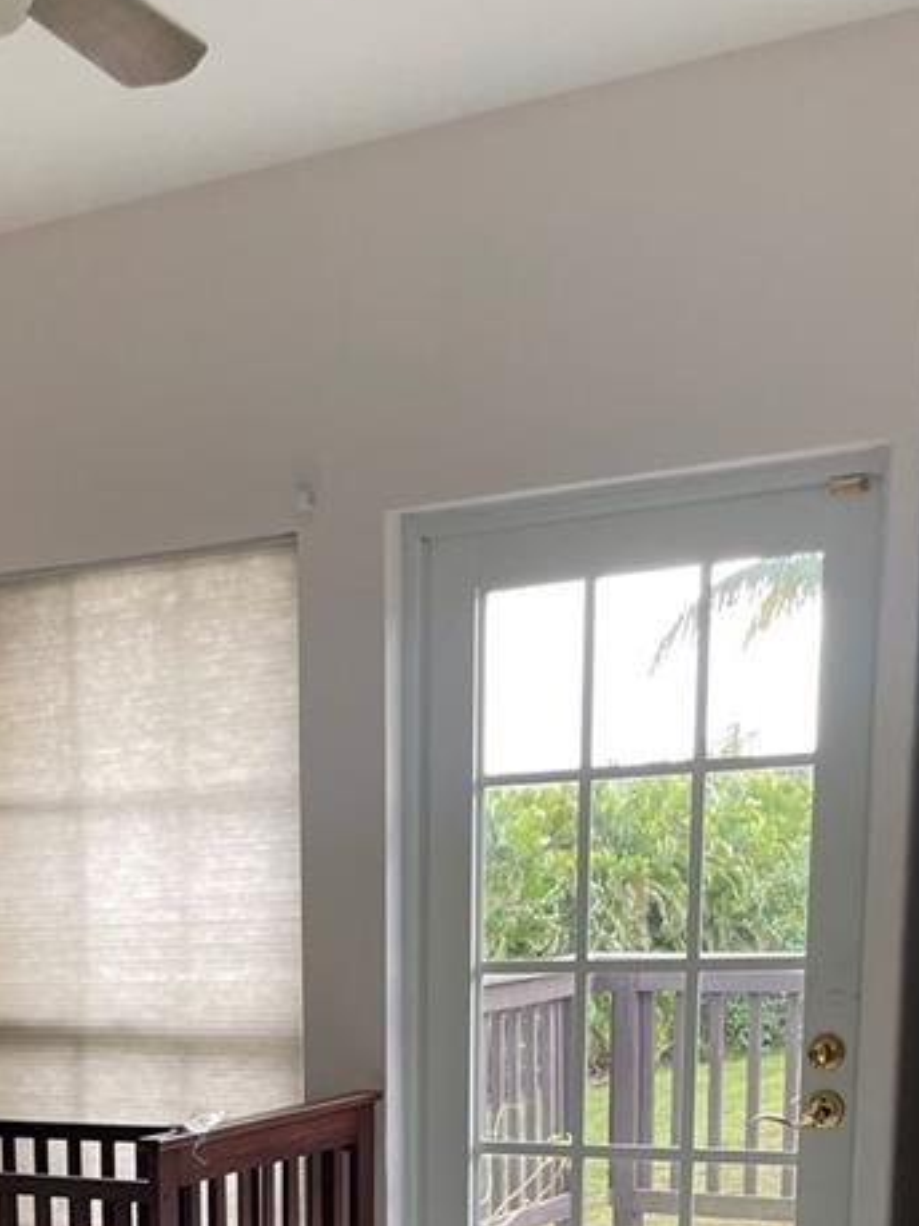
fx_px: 2408
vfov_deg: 25.9
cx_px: -88
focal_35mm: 68
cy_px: 1432
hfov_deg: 20.6
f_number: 1.6
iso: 80
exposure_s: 1/121
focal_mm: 4.2
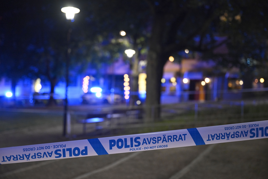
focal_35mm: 49
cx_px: 132
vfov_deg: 27.5
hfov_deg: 40.3
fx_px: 365
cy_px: 89
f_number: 2.8
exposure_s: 1/50
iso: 4000
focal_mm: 48
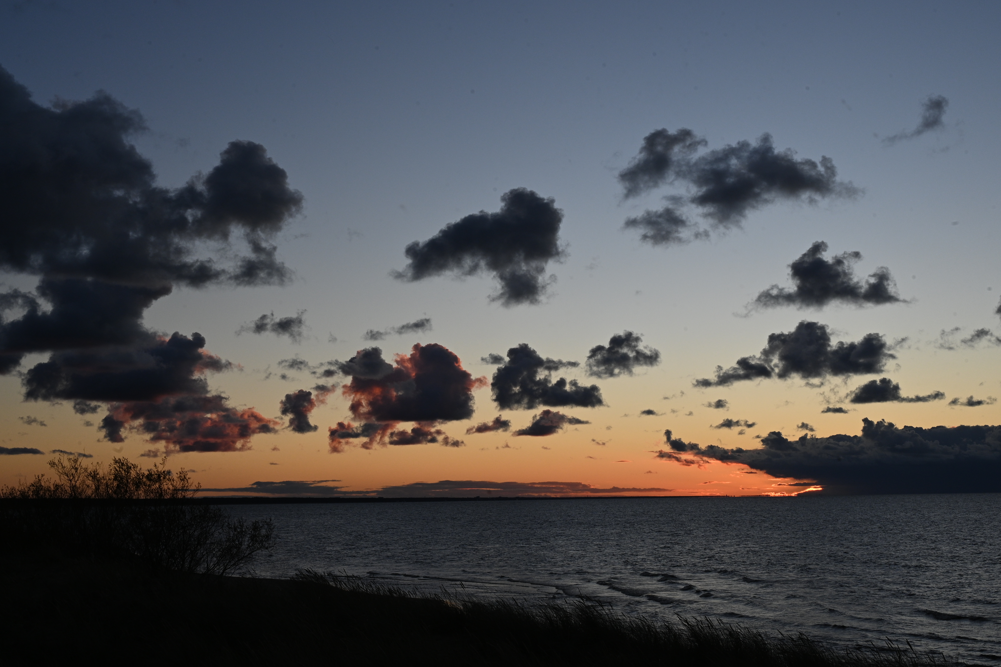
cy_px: 348
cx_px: 527
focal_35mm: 48
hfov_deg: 41.1
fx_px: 1335
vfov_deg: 28.1
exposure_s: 1/100
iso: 450
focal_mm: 45
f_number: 20
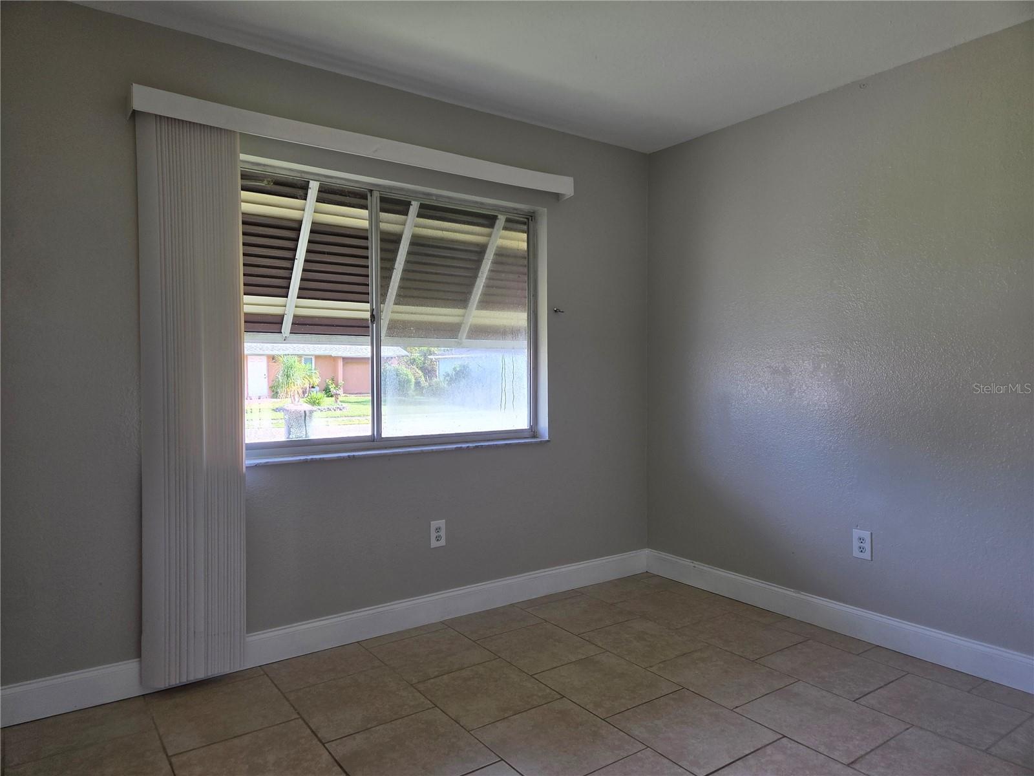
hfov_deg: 73.9
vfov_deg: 58.9
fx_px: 687
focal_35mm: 23
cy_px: 388
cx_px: 517
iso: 100
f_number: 1.8
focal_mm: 5.4
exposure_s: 1/180
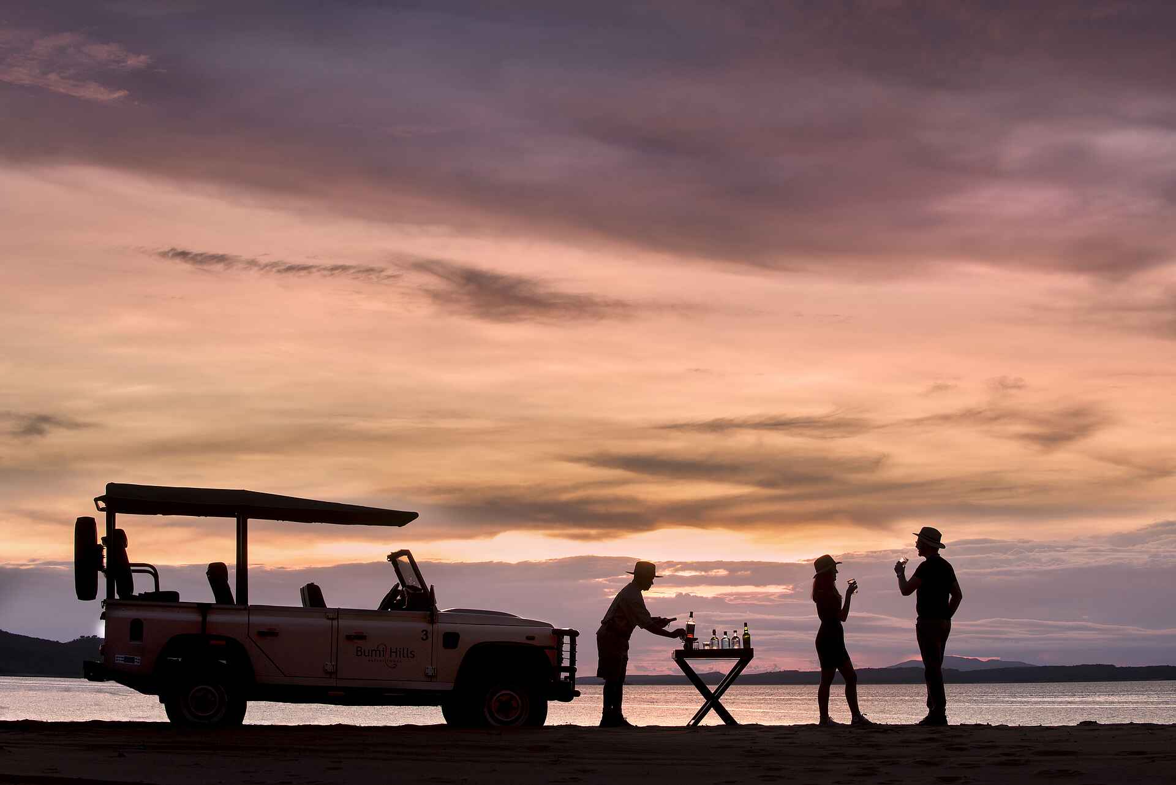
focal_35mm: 70
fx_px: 2287
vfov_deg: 19.5
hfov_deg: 28.8
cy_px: 392
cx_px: 588
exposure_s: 1/8
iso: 200
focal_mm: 70
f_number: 9.5
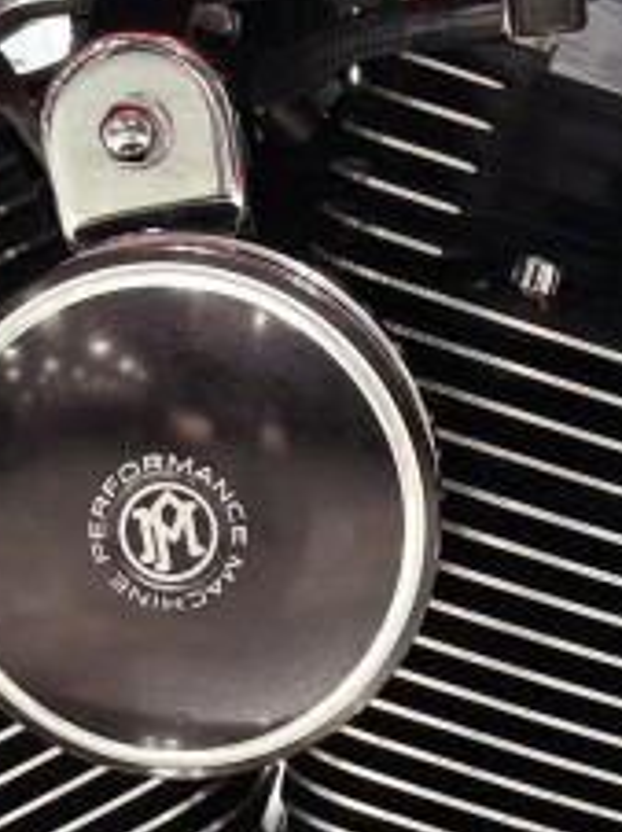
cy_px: 913
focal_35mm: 123
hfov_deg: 12.0
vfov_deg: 15.6
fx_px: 2952
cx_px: 491
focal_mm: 5.96
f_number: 1.6
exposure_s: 1/60
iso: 80
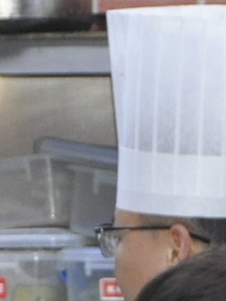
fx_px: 4599
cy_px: 756
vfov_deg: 3.7
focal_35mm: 529
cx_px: 191
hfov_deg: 2.8
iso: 800
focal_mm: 40
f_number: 4.5
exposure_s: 1/60
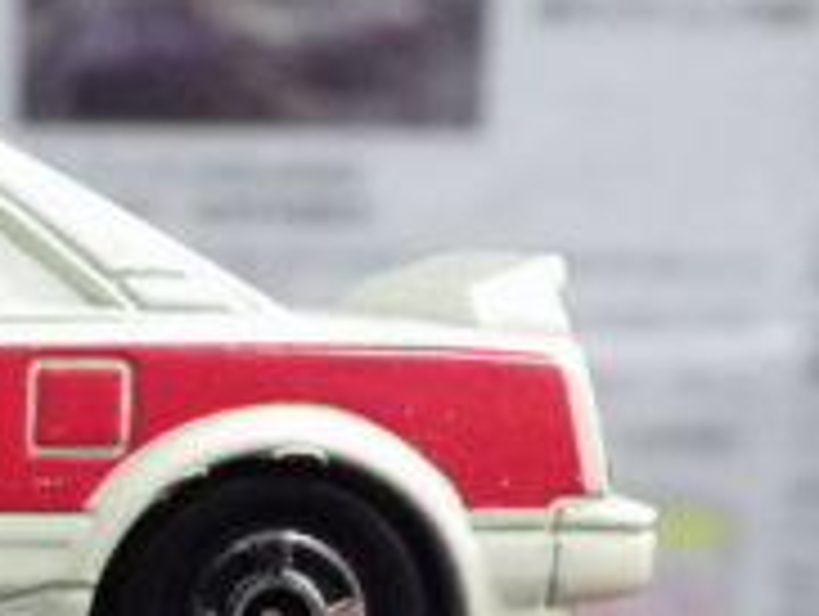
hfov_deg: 13.1
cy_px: 908
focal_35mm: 144
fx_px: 3411
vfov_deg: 10.0
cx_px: -320
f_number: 3.6
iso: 800
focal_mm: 7.4
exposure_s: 1/40
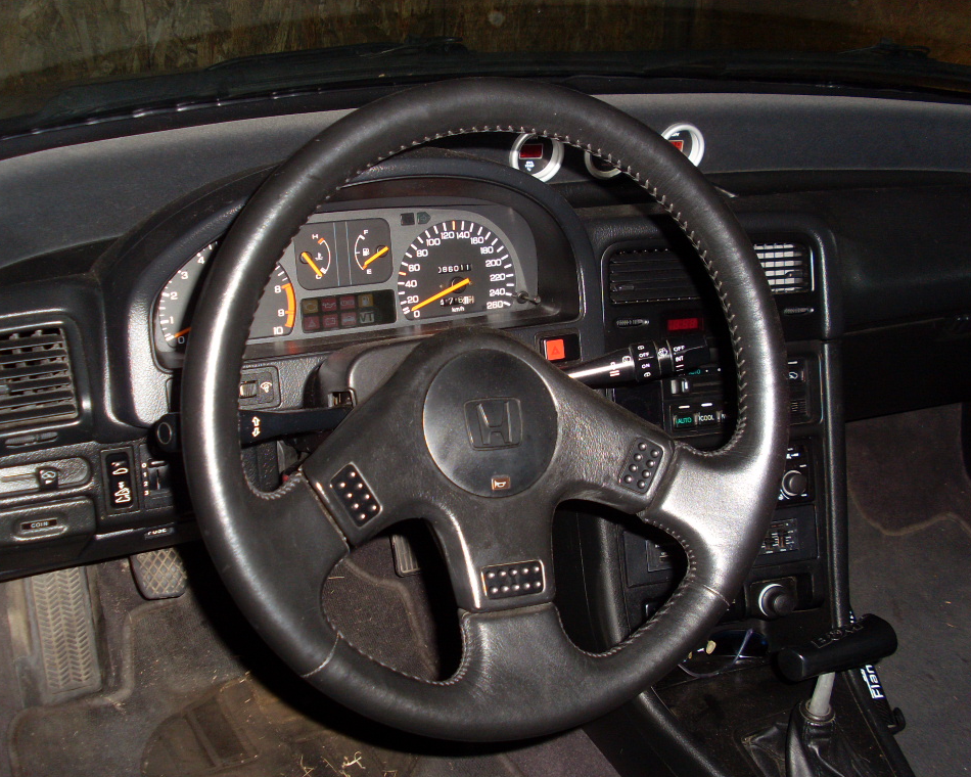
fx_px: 1150
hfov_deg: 45.8
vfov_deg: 37.3
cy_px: 386
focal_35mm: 40
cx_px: 477
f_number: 3
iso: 100
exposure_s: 1/45
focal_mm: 6.3
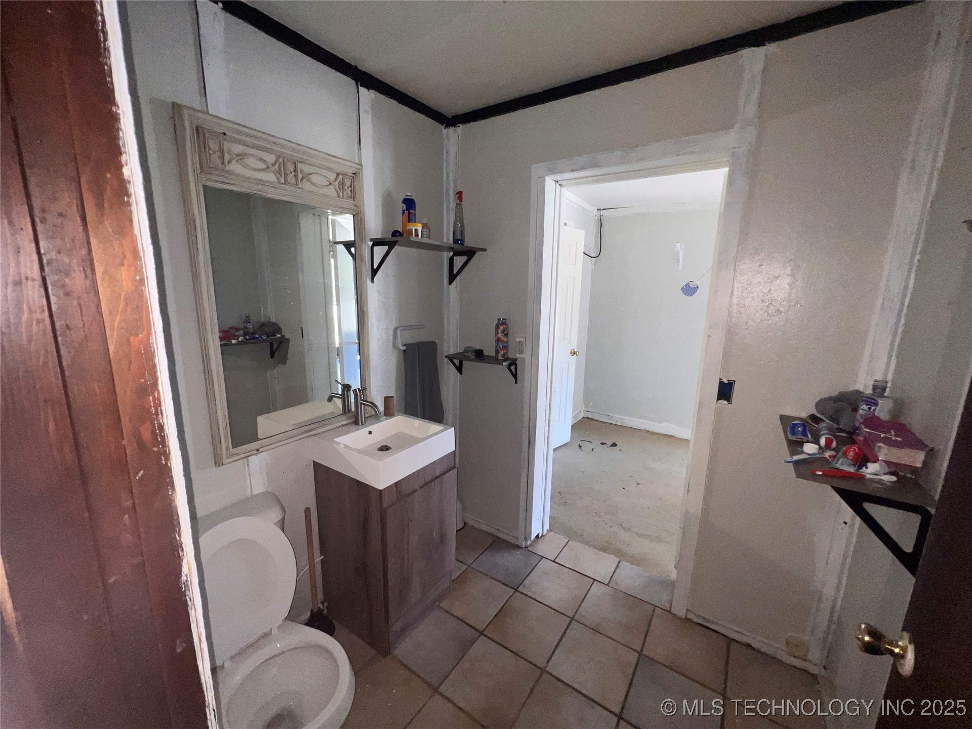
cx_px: 486
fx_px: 365
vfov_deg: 89.9
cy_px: 364
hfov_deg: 106.2
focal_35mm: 13
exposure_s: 1/80
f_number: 1.8
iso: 80
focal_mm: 1.57
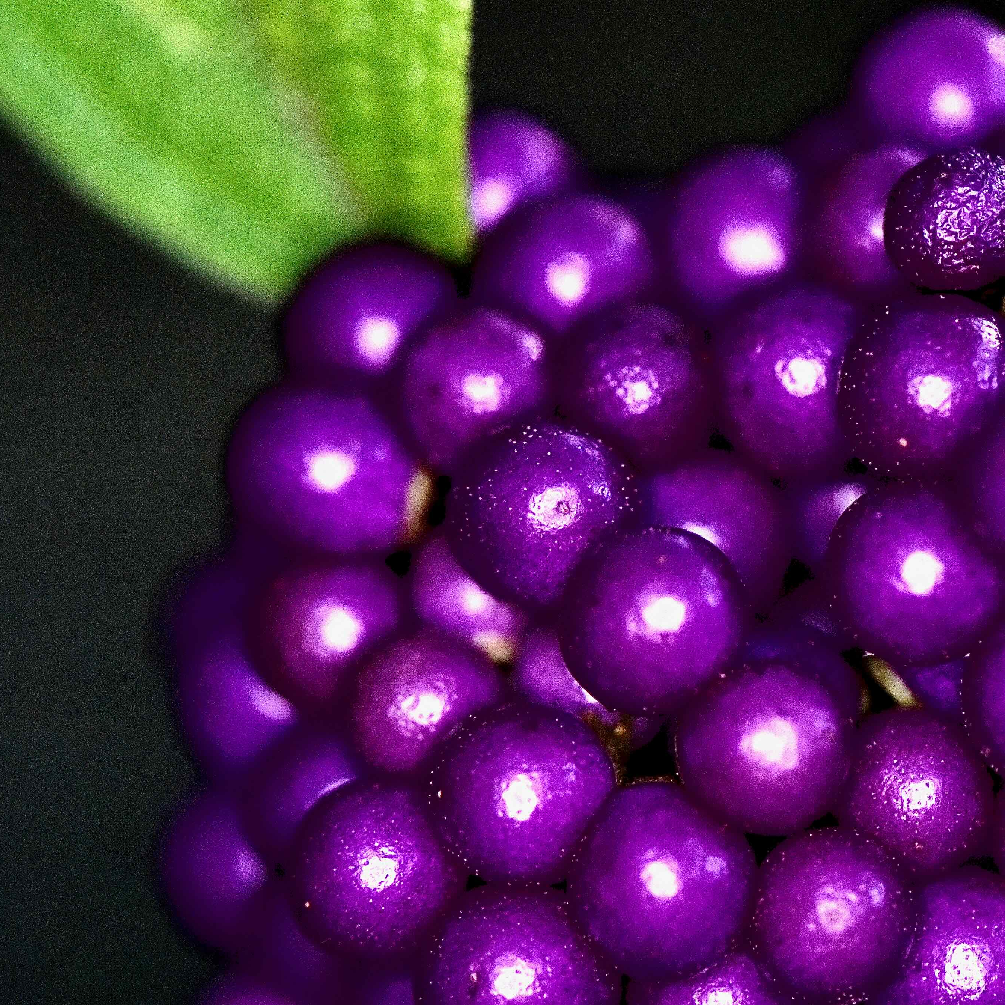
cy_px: 670
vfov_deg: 8.8
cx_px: 767
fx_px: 6537
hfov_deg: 8.8
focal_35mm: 199
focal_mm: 105
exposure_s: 1/2000
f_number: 10
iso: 5000
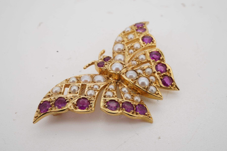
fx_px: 284
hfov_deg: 43.6
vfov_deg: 29.9
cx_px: 114
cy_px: 76
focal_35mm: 45
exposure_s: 1/125
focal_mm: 30
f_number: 22
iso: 400
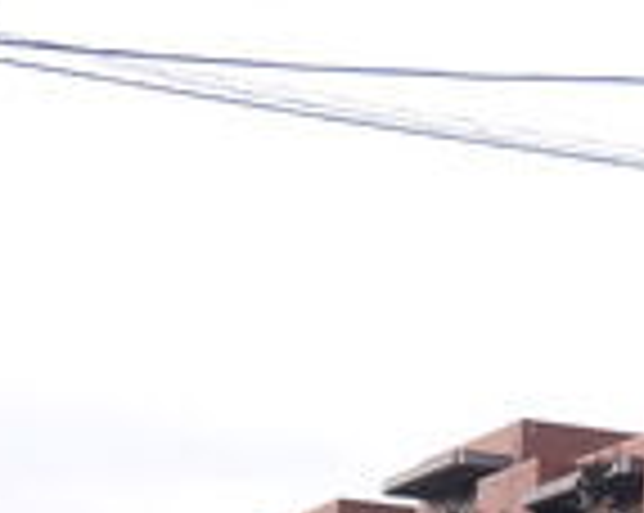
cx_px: 1315
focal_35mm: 160
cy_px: 756
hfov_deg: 10.9
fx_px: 3045
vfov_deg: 9.4
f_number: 3.5
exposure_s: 1/640
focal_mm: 14
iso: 160
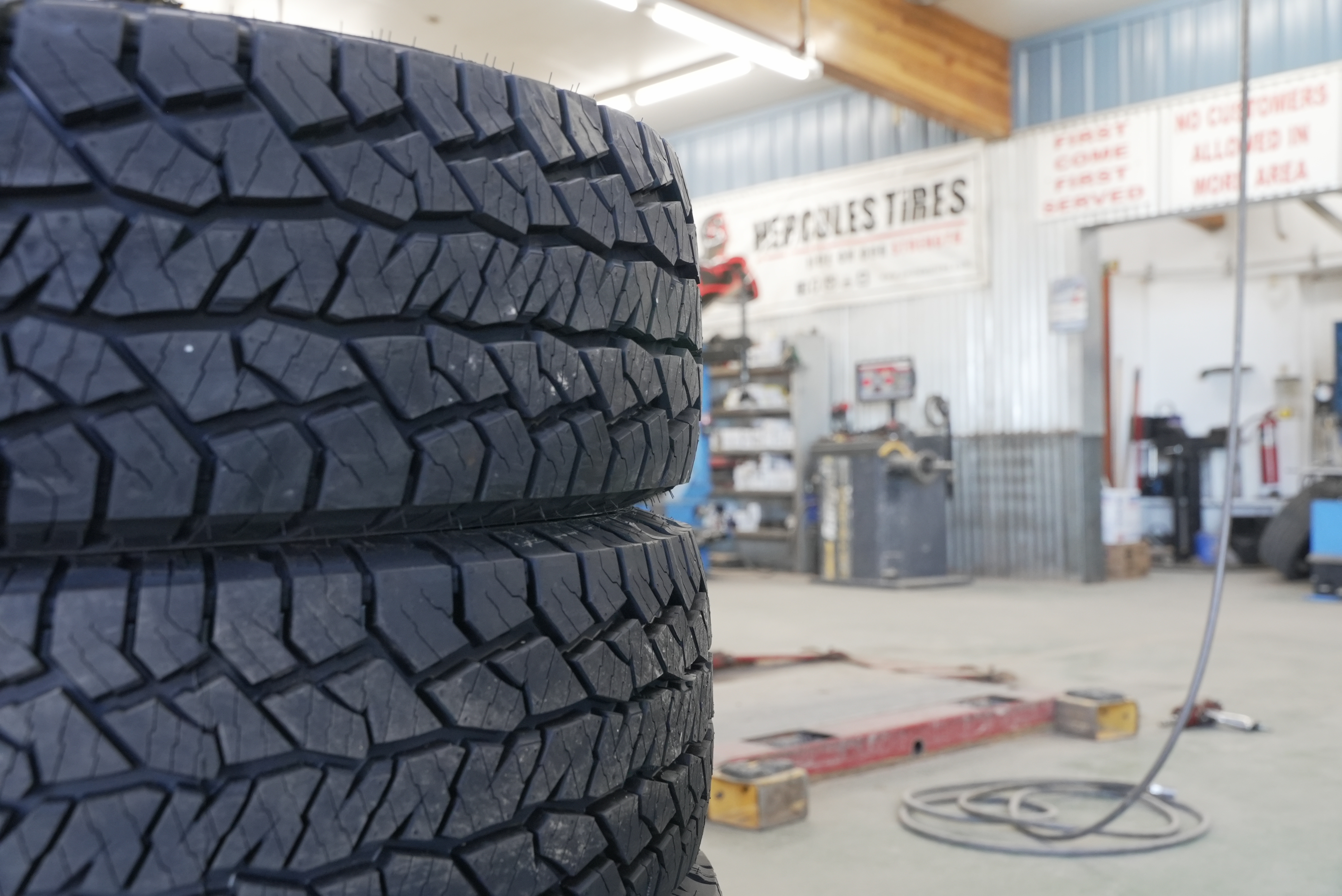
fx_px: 1380
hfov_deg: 51.9
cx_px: 671
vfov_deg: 36.0
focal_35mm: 37
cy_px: 448
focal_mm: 37
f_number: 5.6
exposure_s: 1/80
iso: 4000
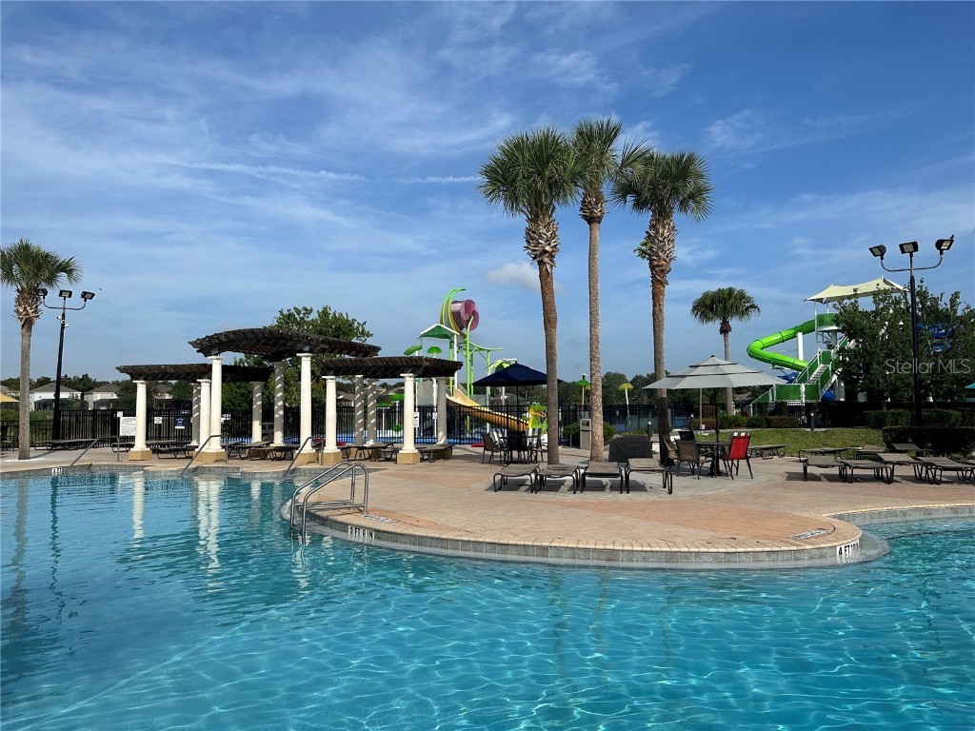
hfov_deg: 71.6
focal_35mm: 24
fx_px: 676
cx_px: 488
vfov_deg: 56.8
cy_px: 366
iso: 80
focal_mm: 6.86
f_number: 1.78
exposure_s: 1/7042
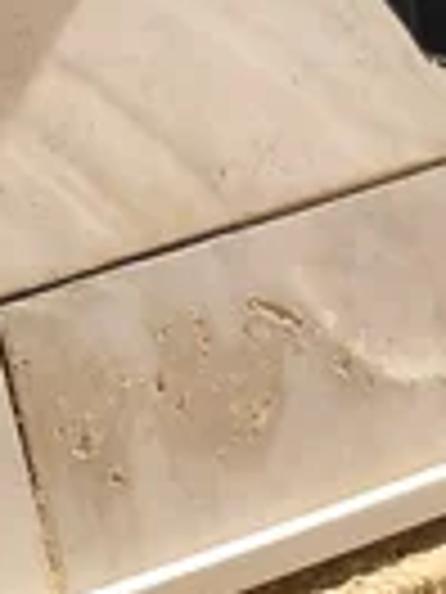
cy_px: 1076
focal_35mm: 310
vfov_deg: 6.3
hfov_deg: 4.7
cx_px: 1086
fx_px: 5325
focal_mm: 6.6
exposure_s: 1/407
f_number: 2.8
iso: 20
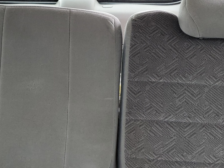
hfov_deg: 32.8
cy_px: 108
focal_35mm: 58
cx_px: 65
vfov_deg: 25.1
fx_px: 375
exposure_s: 1/60.2
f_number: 1.5
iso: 53
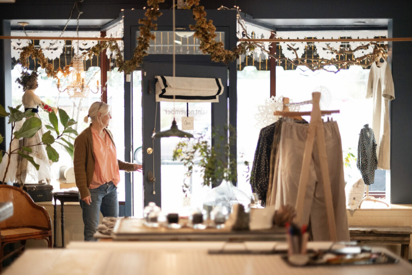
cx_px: 206
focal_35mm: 50
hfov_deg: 39.6
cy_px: 138
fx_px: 573
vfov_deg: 27.0
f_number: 1.4
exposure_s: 1/1600
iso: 2500
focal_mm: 50
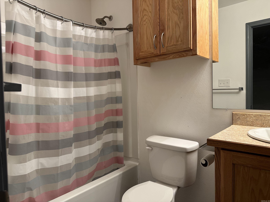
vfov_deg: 56.8
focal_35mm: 24
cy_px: 101
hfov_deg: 71.6
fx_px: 187
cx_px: 135
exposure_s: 1/60
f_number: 1.78
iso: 125
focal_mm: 6.86
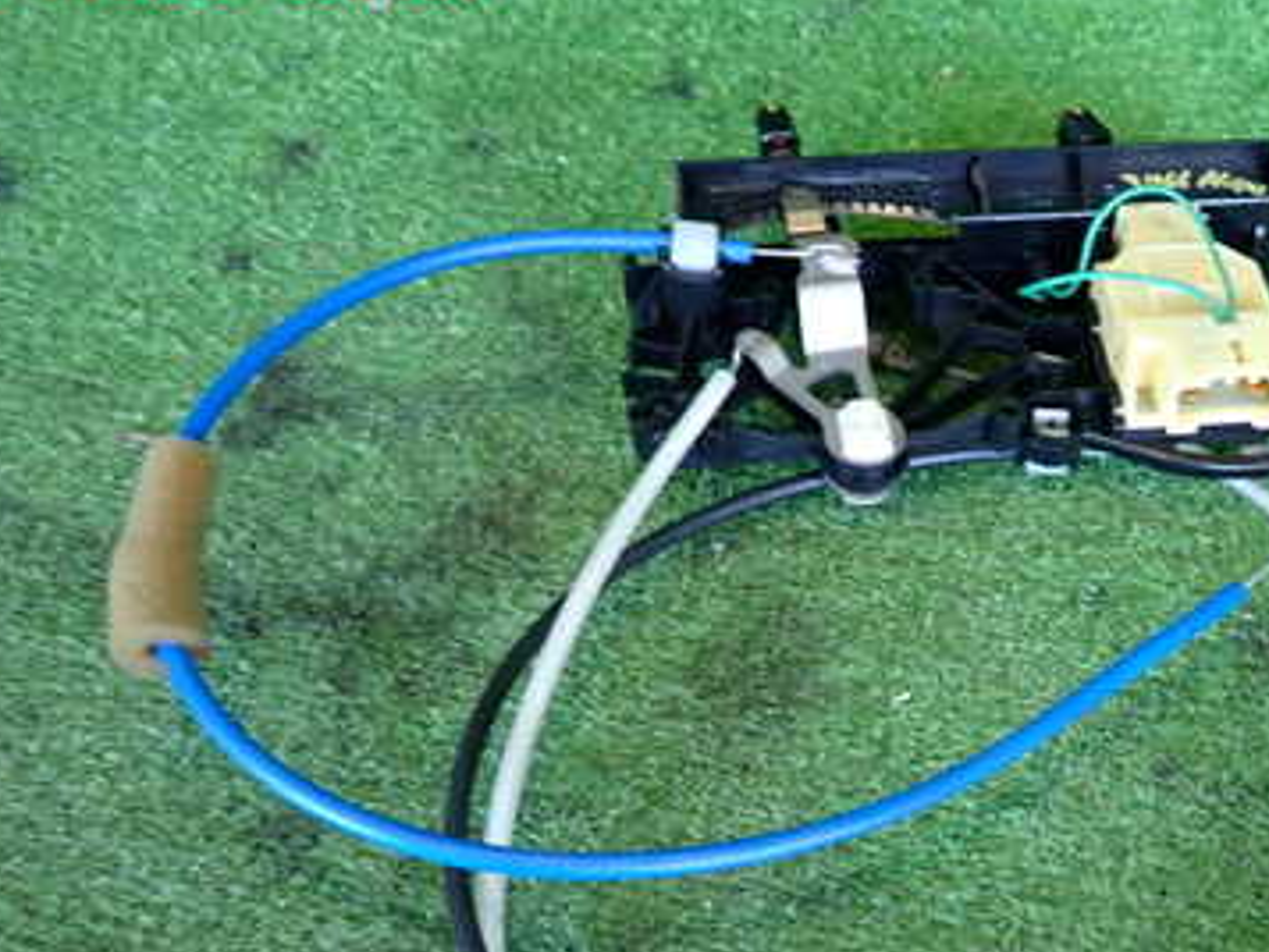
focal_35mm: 42
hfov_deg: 43.8
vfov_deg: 33.6
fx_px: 1540
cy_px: 728
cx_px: 896
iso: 200
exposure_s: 1/30
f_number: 2
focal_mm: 4.5
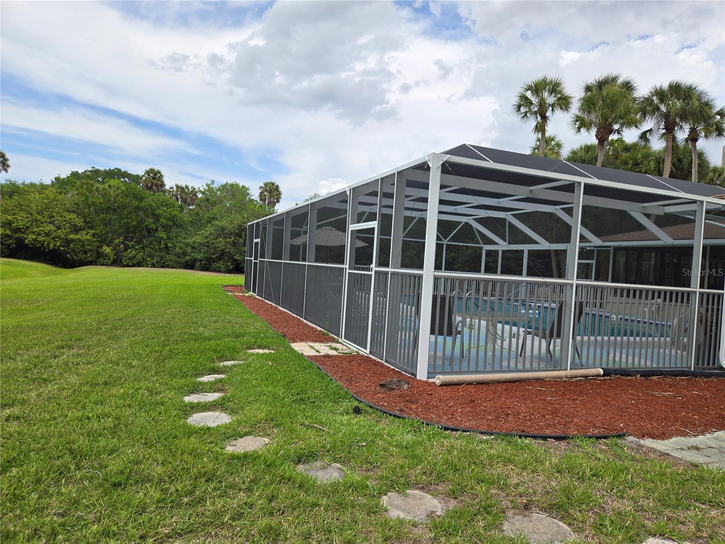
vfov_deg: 58.9
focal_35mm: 23
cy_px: 272
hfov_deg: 73.9
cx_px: 362
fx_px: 482
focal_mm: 5.4
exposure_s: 1/1529
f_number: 1.8
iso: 25
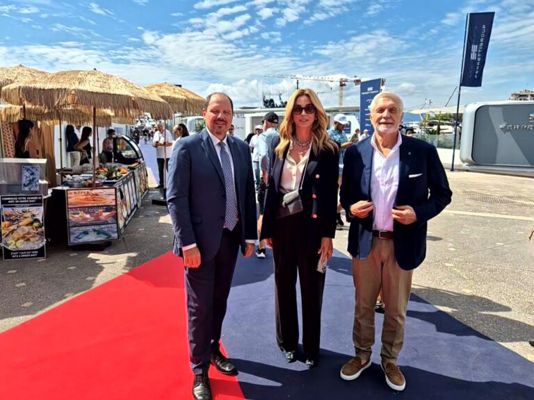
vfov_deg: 58.9
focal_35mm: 23
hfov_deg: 73.9
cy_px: 200
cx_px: 267
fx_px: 355
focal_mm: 5.4
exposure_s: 1/2464
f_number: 1.8
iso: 25
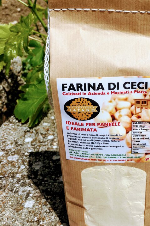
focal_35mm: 45
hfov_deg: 29.0
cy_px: 92
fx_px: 282
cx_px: 125
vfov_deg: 43.4
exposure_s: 1/3077
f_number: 2.2
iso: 25
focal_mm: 4.15
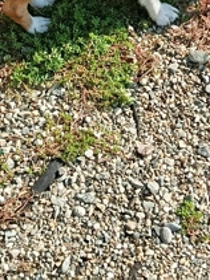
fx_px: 737
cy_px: 16
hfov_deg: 16.2
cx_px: 136
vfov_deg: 21.0
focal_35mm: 91
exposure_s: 1/265
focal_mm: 5.24
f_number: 1.7
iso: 50
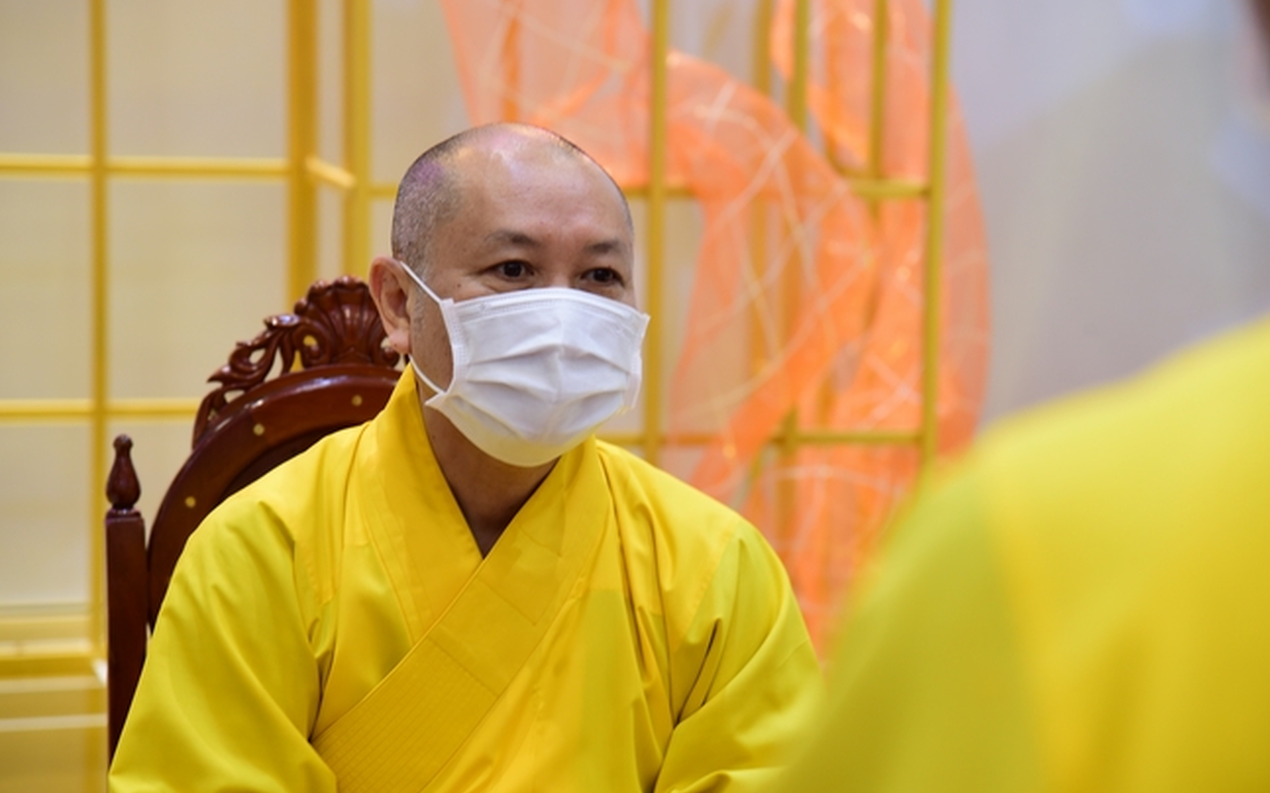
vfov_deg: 10.6
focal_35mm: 123
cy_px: 381
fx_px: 4256
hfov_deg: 17.0
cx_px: 636
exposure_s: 1/40
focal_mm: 120
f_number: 5
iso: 1000
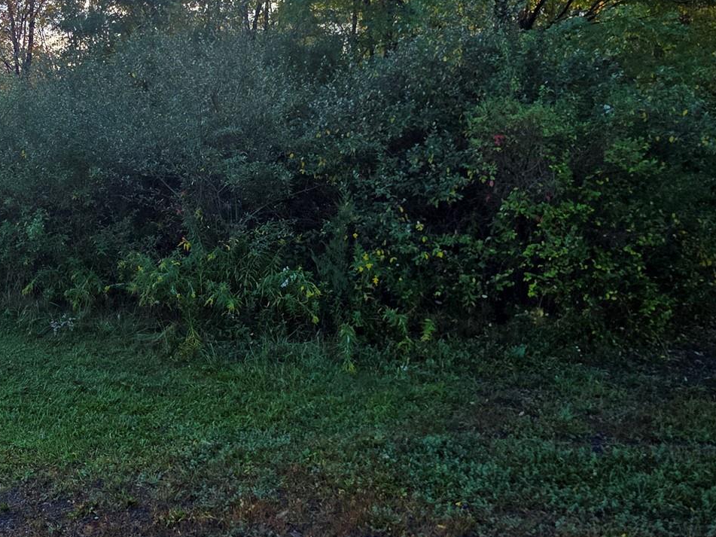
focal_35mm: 28
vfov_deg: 49.4
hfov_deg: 61.7
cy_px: 210
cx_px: 230
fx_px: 579
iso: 40
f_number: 1.9
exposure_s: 1/634
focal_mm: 2.2
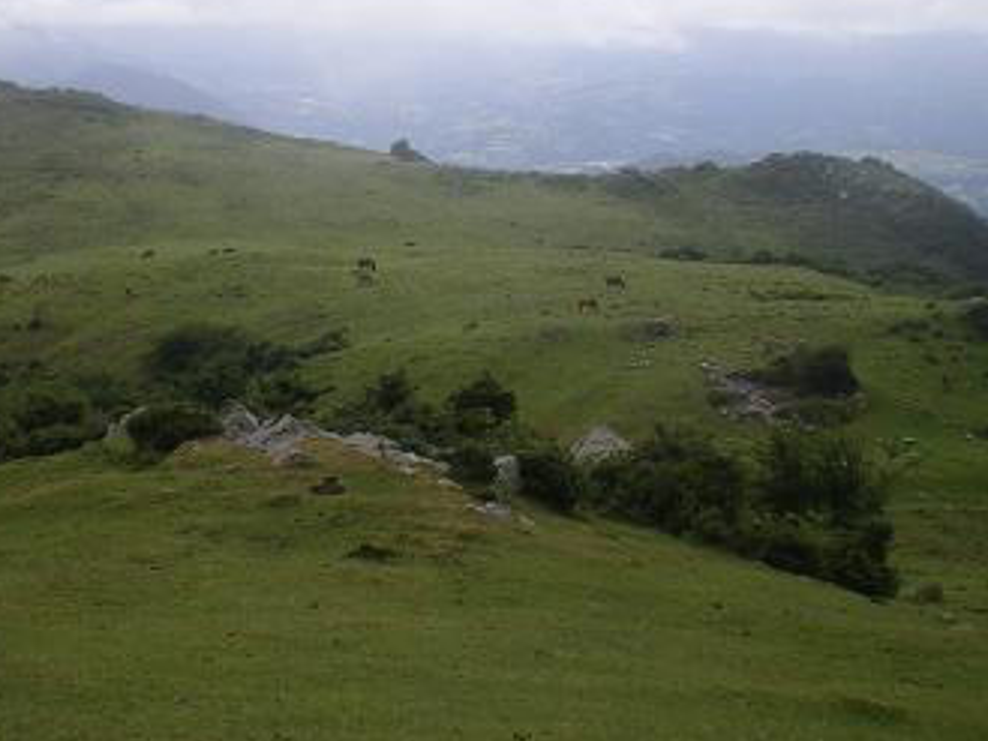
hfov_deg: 31.6
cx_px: 390
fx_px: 1742
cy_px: 264
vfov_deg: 24.0
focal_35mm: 61
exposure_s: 1/320
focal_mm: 6.3
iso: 64
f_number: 4.6
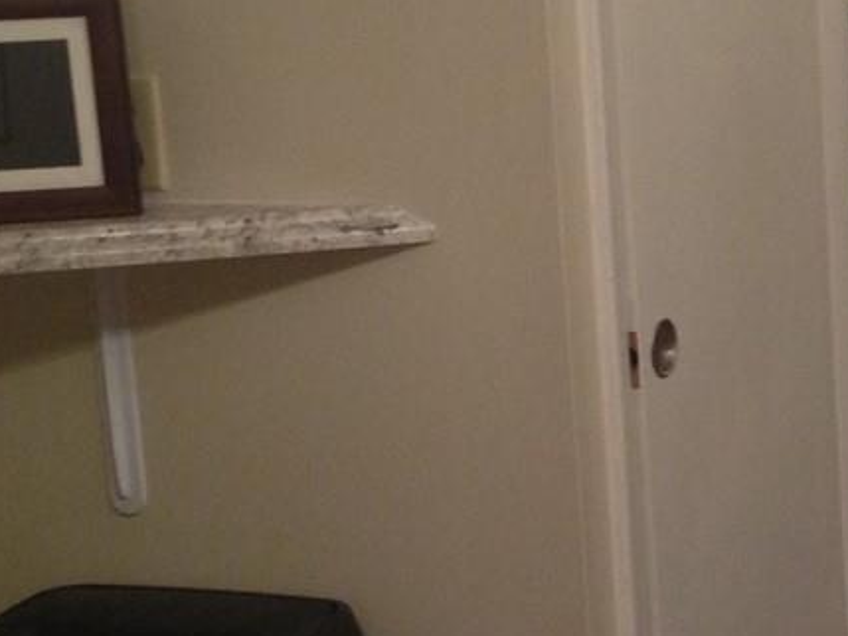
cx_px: 1158
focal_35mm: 123
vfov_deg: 12.1
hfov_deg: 15.1
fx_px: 3014
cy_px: 379
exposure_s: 1/20
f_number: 2.4
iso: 125
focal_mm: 4.12
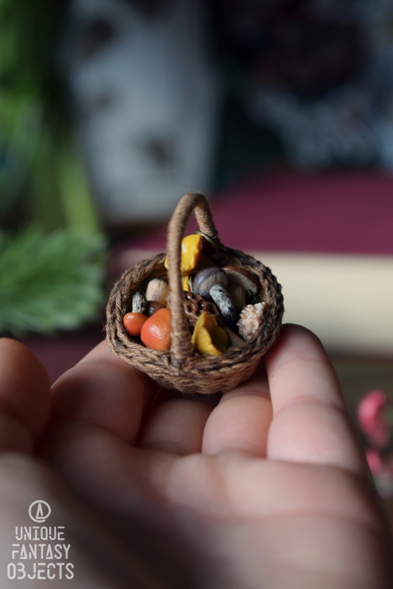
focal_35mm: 82
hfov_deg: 16.6
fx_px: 1351
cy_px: 294
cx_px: 196
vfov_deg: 24.6
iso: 500
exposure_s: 1/60
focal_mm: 55
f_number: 5.6
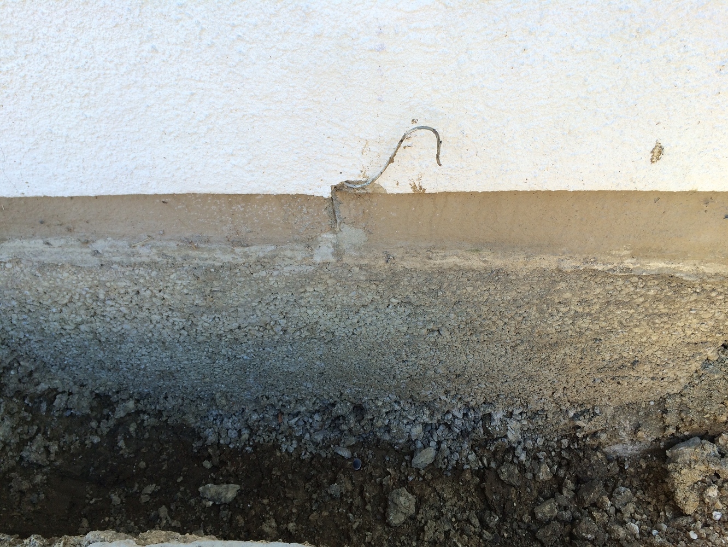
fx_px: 610
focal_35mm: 29
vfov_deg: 48.3
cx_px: 364
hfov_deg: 61.6
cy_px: 274
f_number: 2.2
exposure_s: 1/120
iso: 32
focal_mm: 4.15
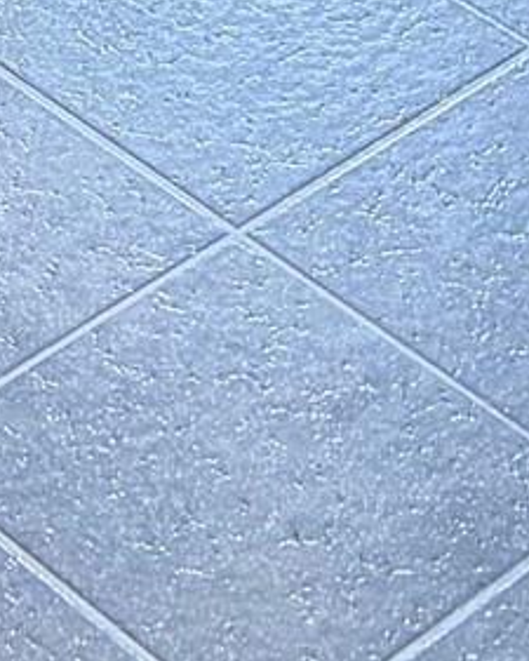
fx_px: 4068
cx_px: -315
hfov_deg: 7.3
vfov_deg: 7.5
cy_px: -1668
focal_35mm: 208
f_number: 1.6
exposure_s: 1/60
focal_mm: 5.96
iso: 200
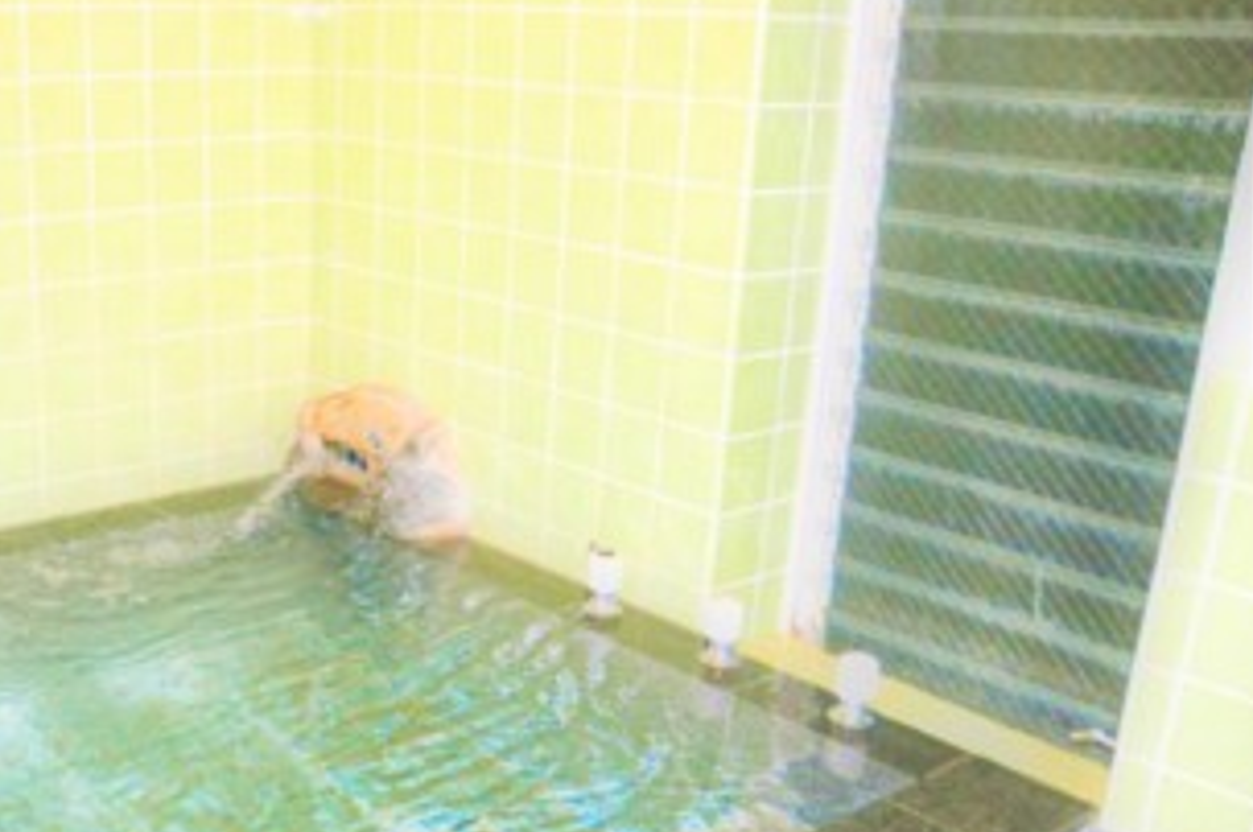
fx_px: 1391
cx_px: 330
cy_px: 521
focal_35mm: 40
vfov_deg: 33.2
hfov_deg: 46.9
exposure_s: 1/60
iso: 800
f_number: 3.5
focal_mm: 18
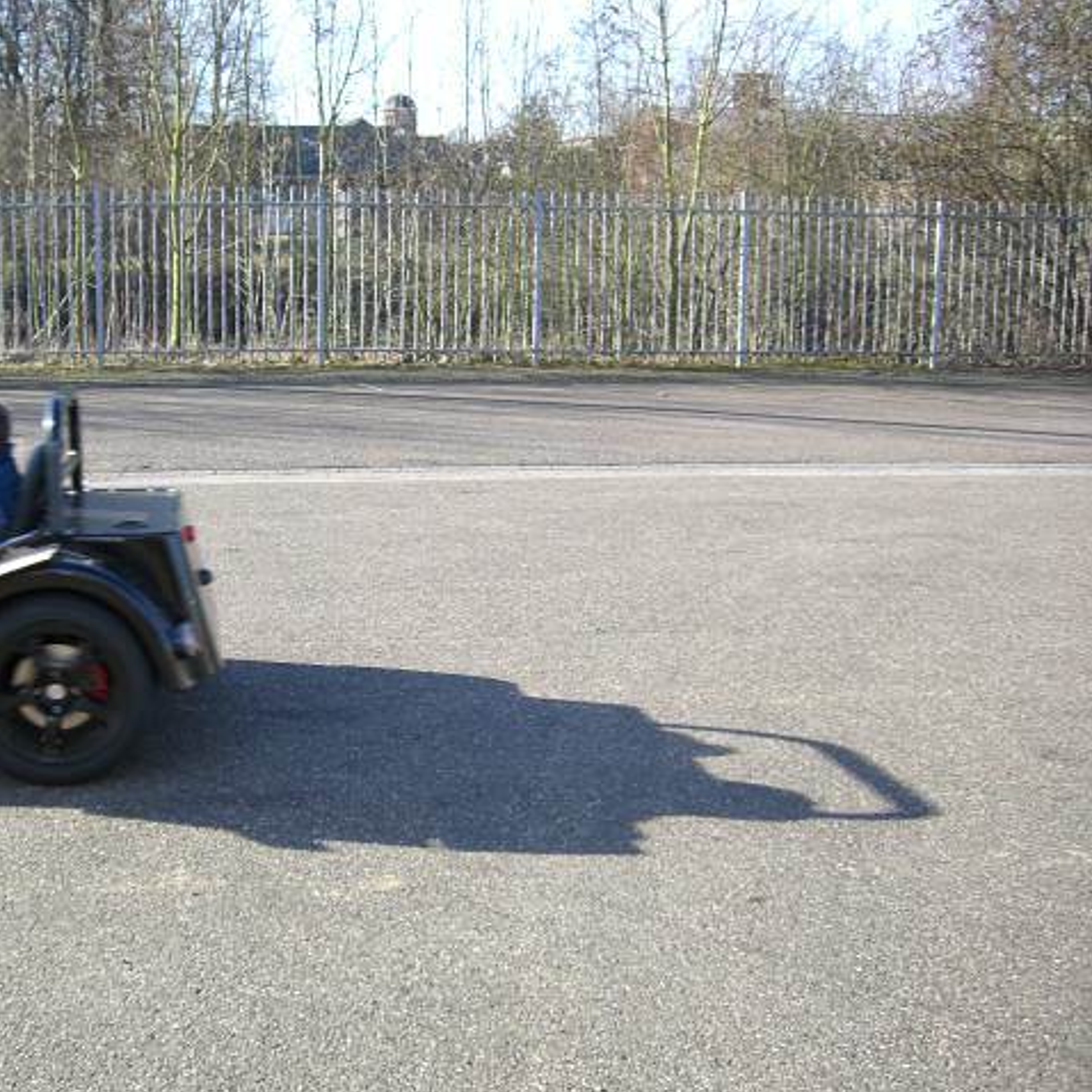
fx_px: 1606
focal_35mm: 45
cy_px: 546
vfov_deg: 37.6
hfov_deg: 37.2
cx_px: 363
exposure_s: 1/320
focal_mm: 6.2
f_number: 2.7
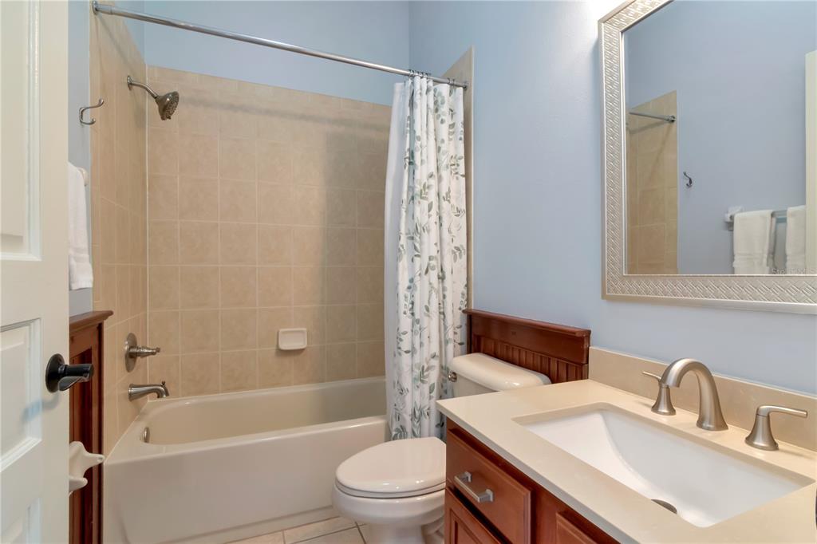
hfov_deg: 95.0
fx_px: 374
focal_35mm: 16
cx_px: 408
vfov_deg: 72.0
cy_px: 272
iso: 1000
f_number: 18
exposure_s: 1/5
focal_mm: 11
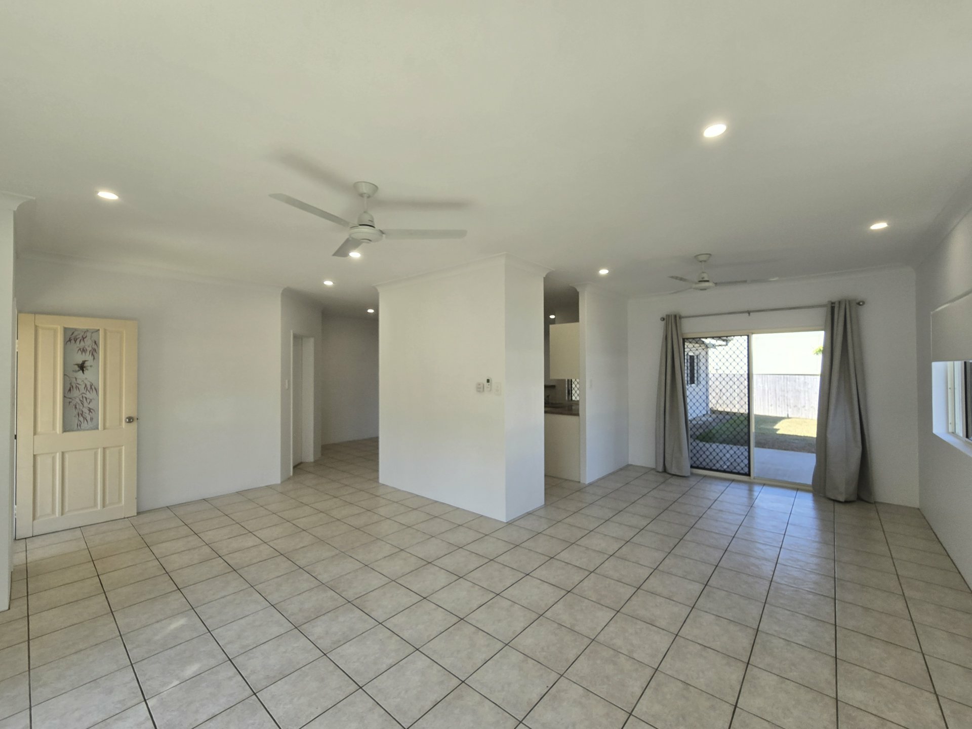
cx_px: 486
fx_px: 365
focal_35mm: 13
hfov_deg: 106.2
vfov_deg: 89.9
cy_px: 364
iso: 50
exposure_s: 1/162
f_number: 2.2
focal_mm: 2.2
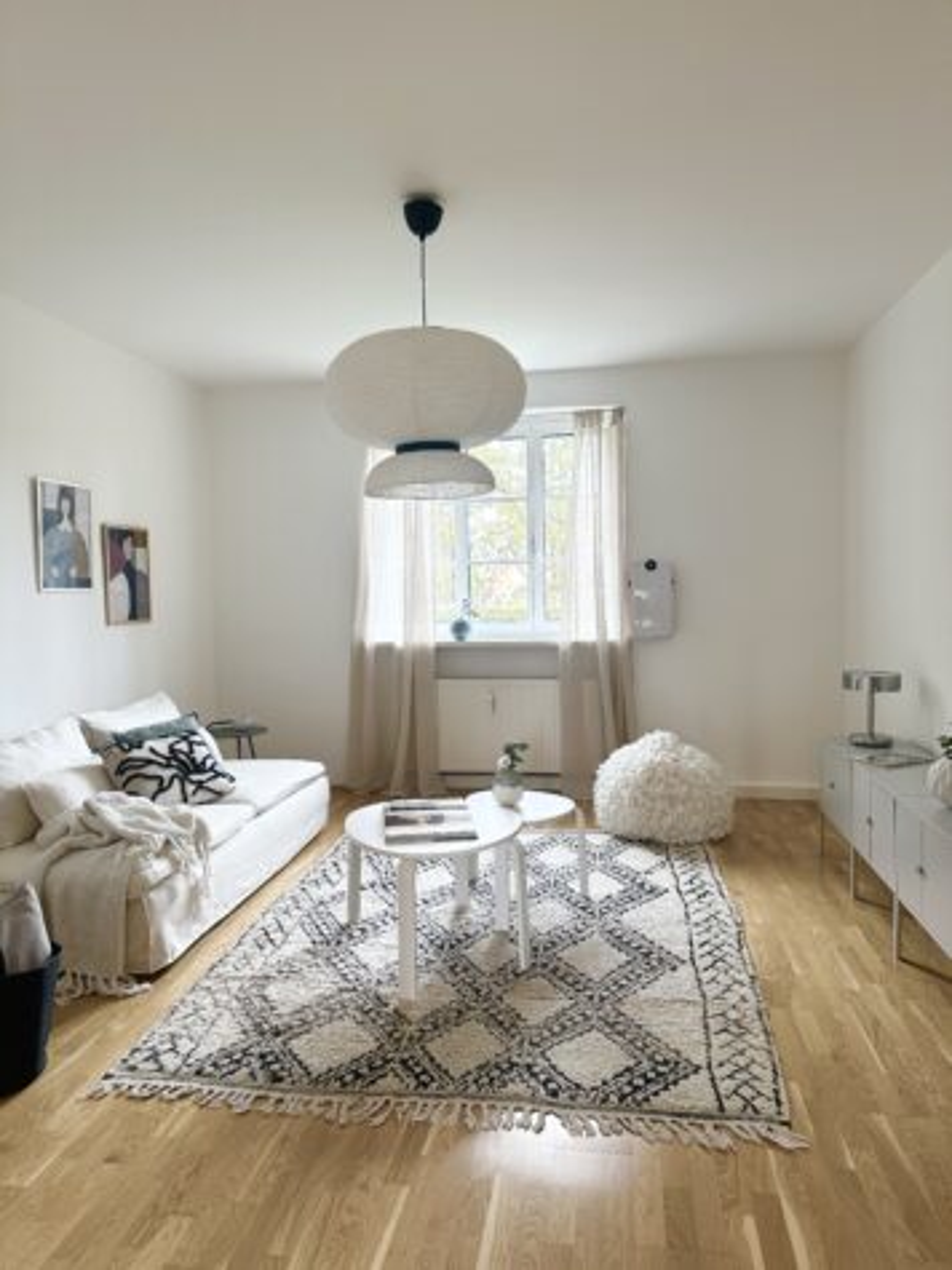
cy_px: 635
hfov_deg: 56.8
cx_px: 476
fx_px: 880
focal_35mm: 24
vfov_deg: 71.6
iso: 160
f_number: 1.78
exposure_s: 1/100
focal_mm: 6.86
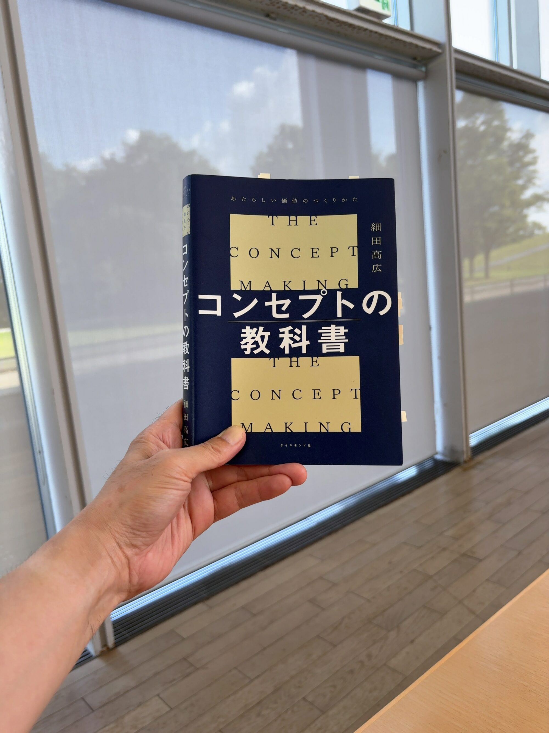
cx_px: 274
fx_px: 550
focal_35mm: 26
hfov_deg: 53.1
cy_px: 366
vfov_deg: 67.3
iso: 40
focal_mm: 5.96
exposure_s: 1/120
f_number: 1.6
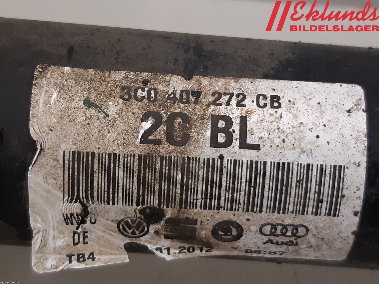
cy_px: 142
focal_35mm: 26
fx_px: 285
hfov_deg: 67.3
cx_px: 190
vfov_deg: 53.1
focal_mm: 3.93
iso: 125
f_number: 1.7
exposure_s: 1/50
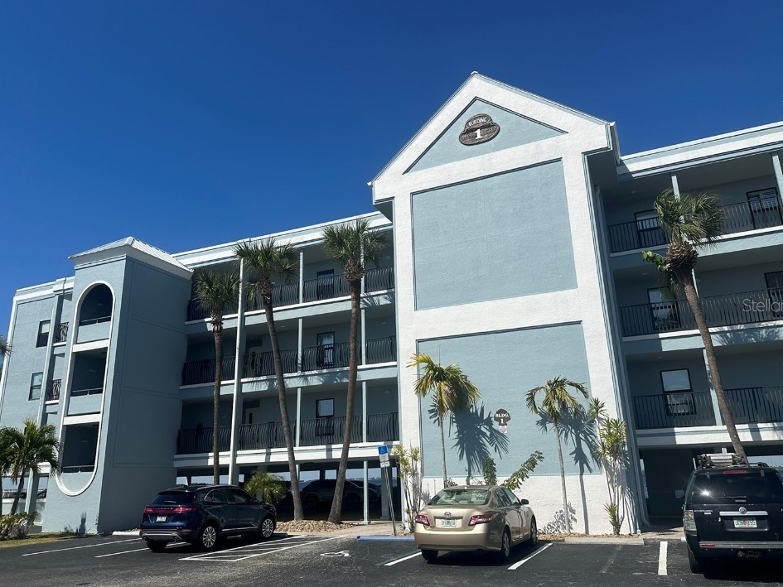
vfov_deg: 53.1
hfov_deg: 67.3
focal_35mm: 26
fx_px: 588
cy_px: 305
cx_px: 396
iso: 80
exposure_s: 1/8929
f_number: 1.78
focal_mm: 6.86
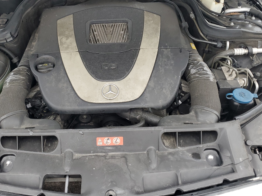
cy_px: 63
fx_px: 280
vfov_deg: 38.2
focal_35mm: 37
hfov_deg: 50.0
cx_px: 112
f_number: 1.5
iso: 50
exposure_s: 1/135
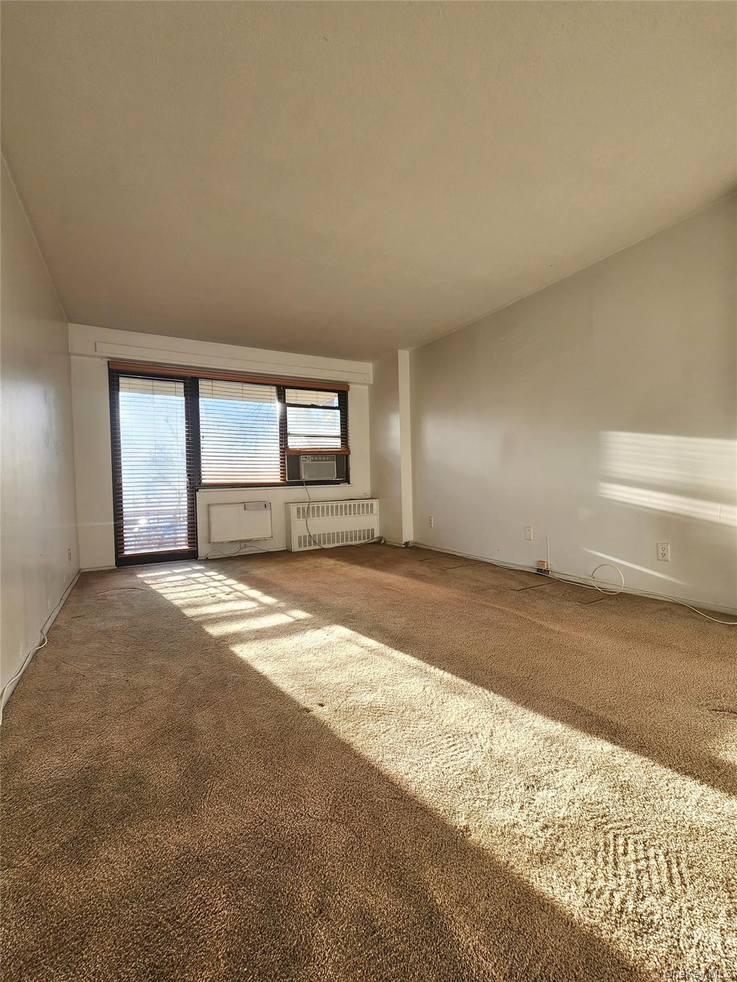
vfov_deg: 106.2
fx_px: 369
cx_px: 368
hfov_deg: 89.9
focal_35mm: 13
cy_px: 491
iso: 80
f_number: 2.2
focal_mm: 2.2
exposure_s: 1/120
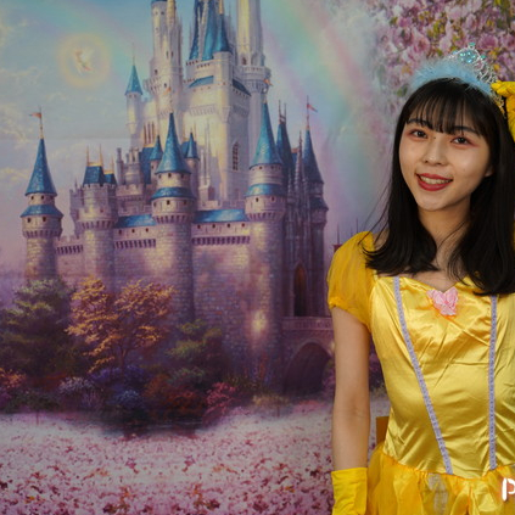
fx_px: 909
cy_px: 258
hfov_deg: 31.4
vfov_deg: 31.6
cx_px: 338
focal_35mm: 54
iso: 100
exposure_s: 1/80
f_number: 2.8
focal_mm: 42
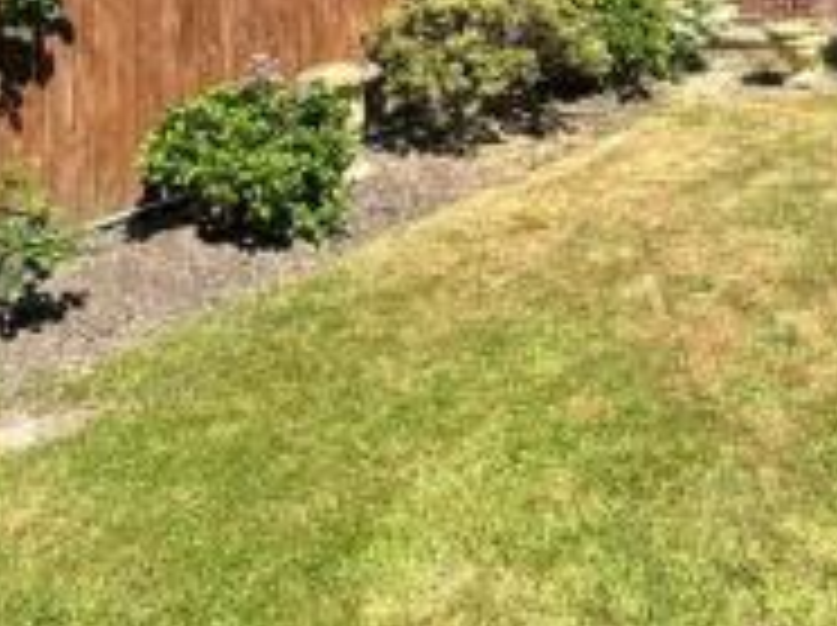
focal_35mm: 44
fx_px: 1063
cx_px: 758
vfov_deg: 28.8
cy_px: -110
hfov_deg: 39.8
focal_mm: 2.22
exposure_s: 1/1506
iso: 40
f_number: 2.2
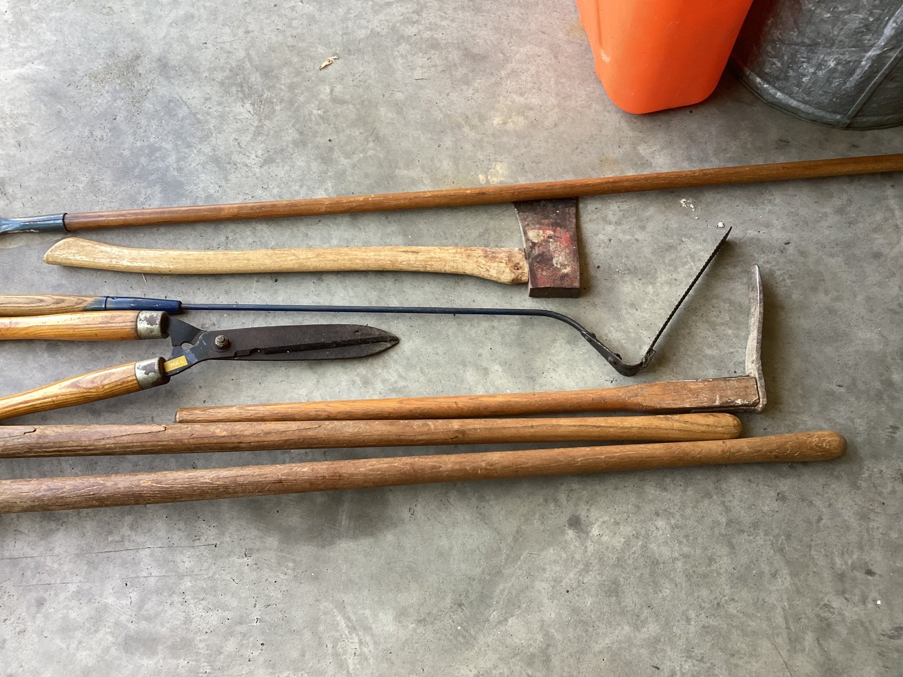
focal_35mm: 31
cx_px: 452
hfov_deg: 58.3
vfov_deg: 45.4
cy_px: 338
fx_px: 809
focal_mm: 3.3
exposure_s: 1/120
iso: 80
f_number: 2.4
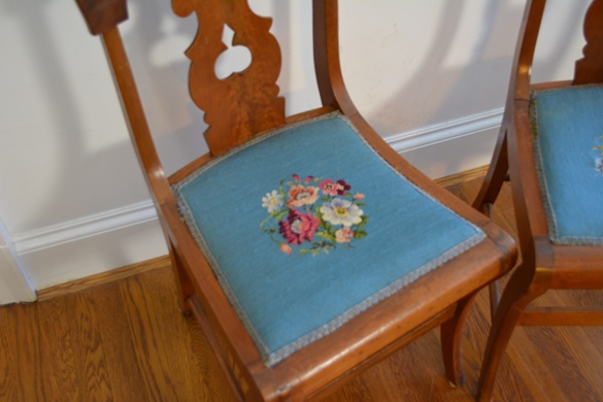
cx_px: 300
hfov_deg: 48.5
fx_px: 670
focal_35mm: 40
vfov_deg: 33.4
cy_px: 205
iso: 800
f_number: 4.2
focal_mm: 26
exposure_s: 1/30
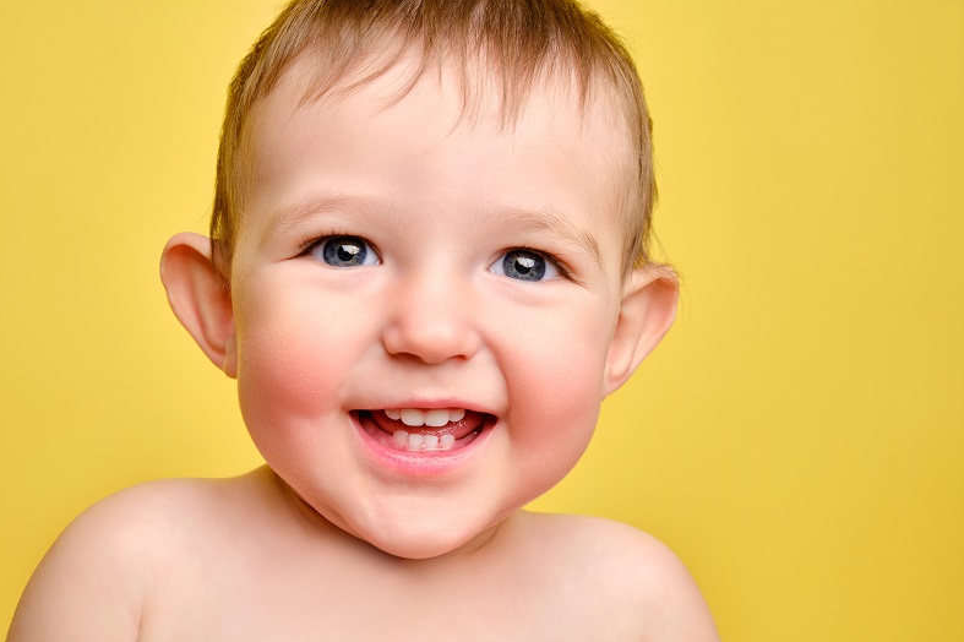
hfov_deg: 33.4
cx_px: 476
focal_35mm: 60
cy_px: 324
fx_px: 1606
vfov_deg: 22.6
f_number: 7.1
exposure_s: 1/125
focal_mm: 39
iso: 160
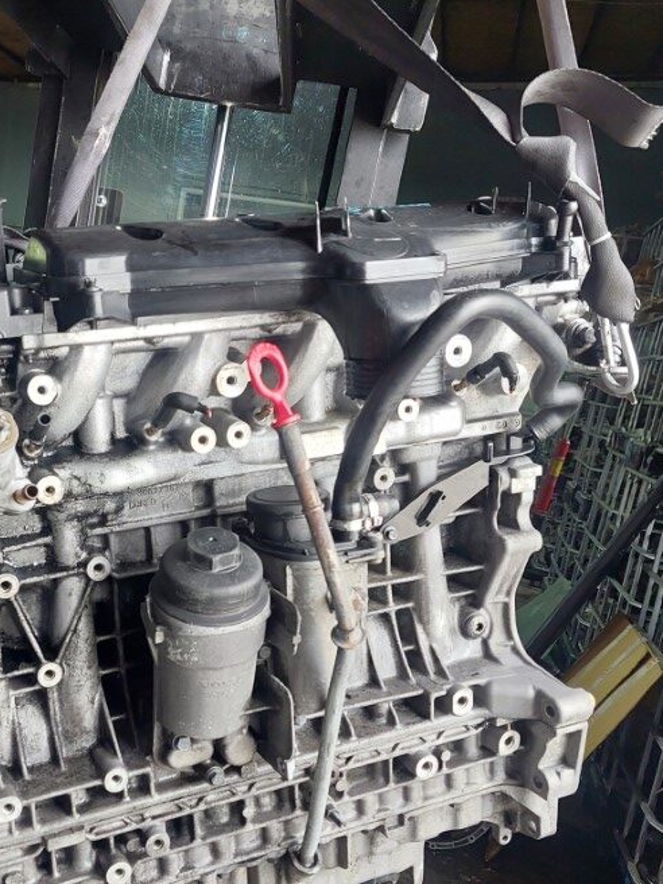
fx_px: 996
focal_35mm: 39
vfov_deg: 47.5
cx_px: 175
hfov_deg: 36.1
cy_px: 539
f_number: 1.8
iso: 100
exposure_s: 1/50
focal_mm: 5.23
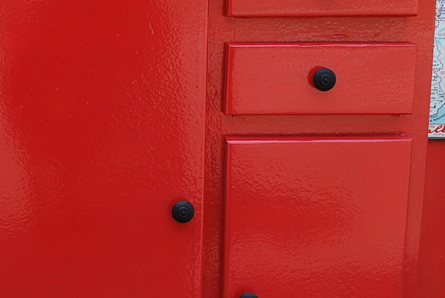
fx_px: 928
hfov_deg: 26.1
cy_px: 172
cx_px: 42
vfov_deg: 18.2
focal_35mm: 75
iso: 125
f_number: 5.6
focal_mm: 22
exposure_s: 1/125
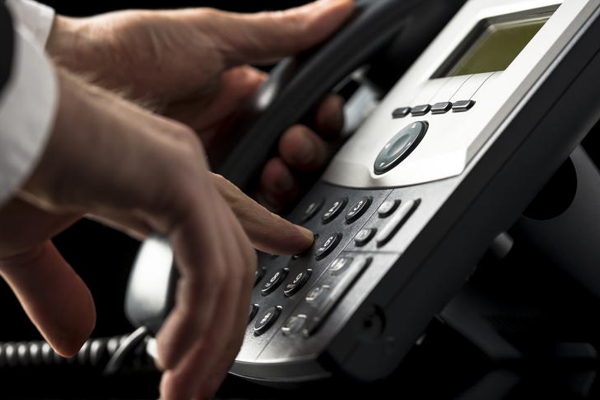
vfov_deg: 9.5
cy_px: 191
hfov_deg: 14.1
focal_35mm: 145
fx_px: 2416
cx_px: 233
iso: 100
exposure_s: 1/20
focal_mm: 105
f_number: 4
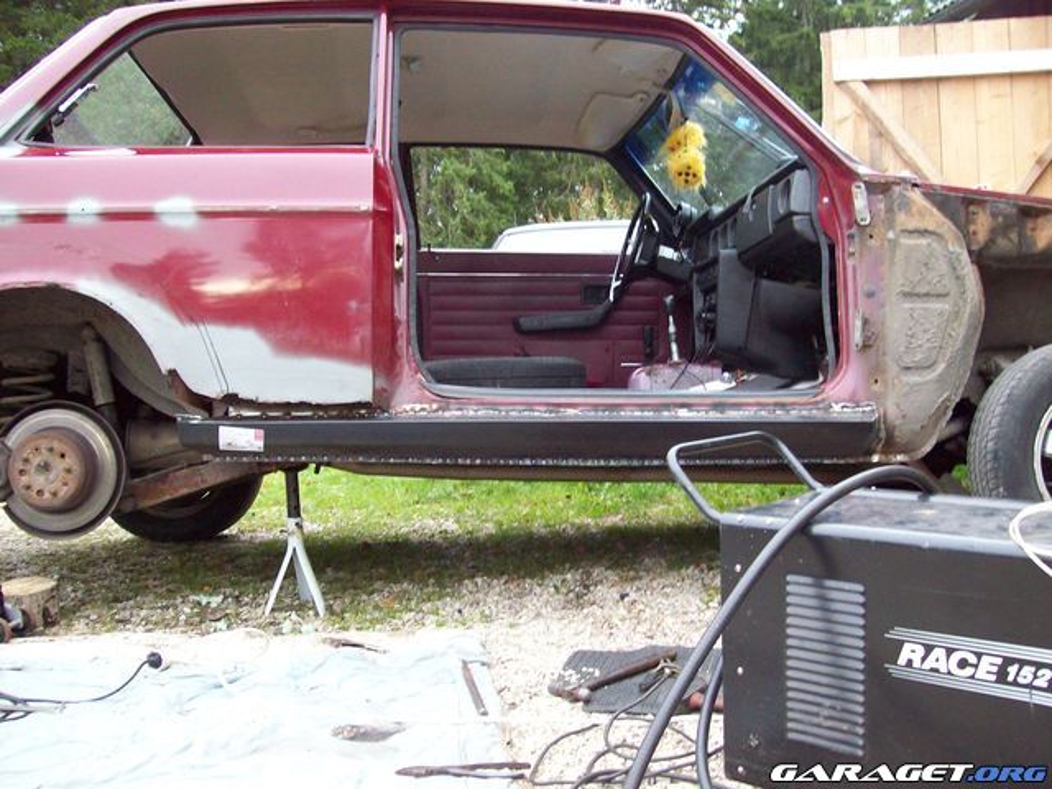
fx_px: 1094
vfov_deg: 39.7
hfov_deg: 51.4
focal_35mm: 36
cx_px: 526
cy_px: 394
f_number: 2.7
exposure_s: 1/72.7
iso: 200
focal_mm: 6
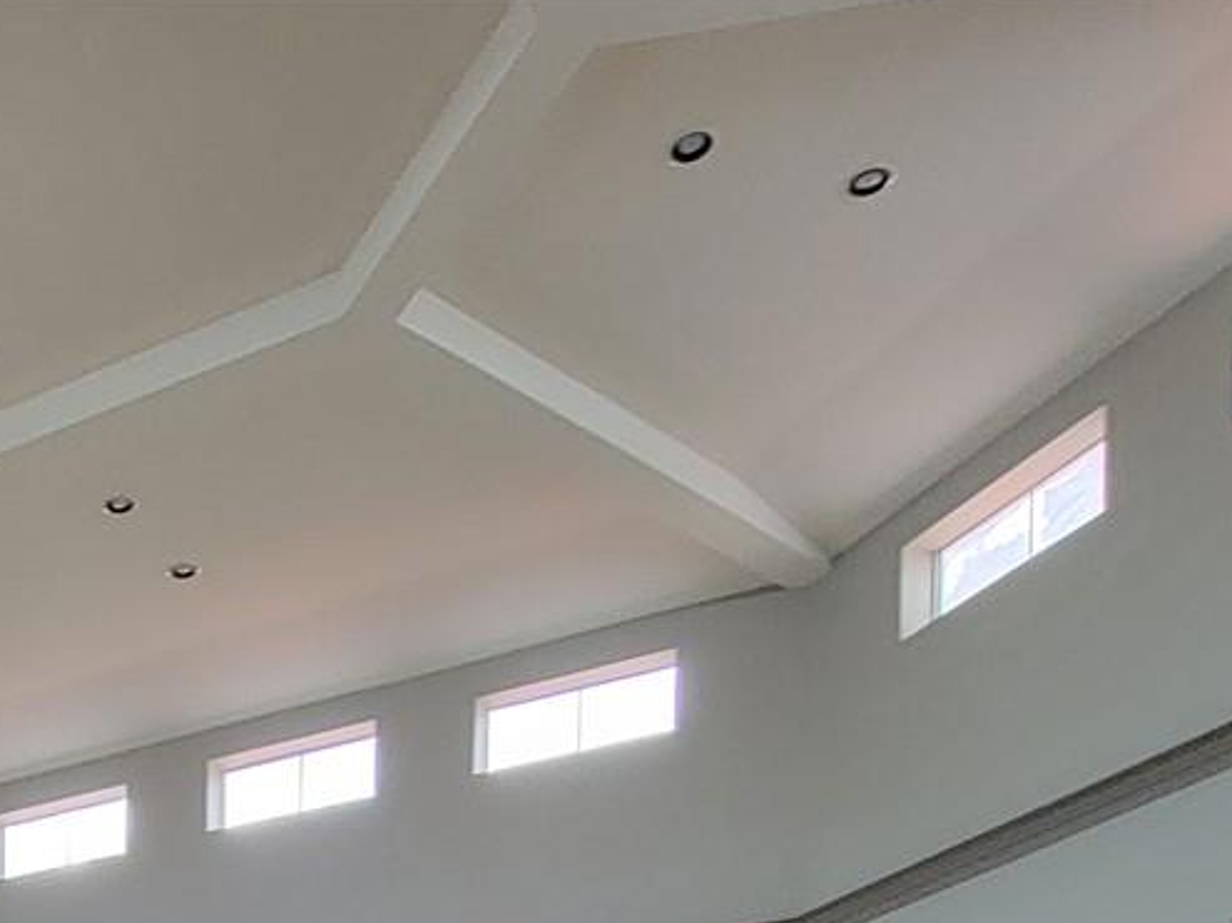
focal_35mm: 42
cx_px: -17
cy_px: 1485
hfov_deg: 39.2
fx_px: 1494
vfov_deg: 24.2
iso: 100
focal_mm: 2.2
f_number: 2.2
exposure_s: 1/60
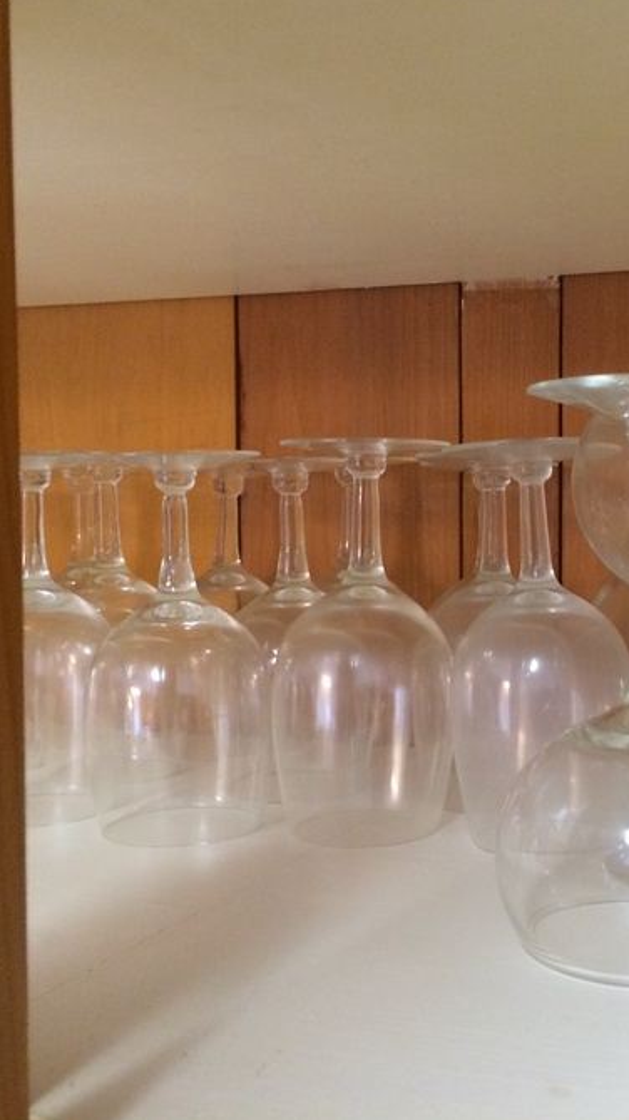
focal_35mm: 44
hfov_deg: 26.6
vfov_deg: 46.4
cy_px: 557
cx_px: 499
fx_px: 1305
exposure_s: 1/24
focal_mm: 4.12
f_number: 2.2
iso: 320
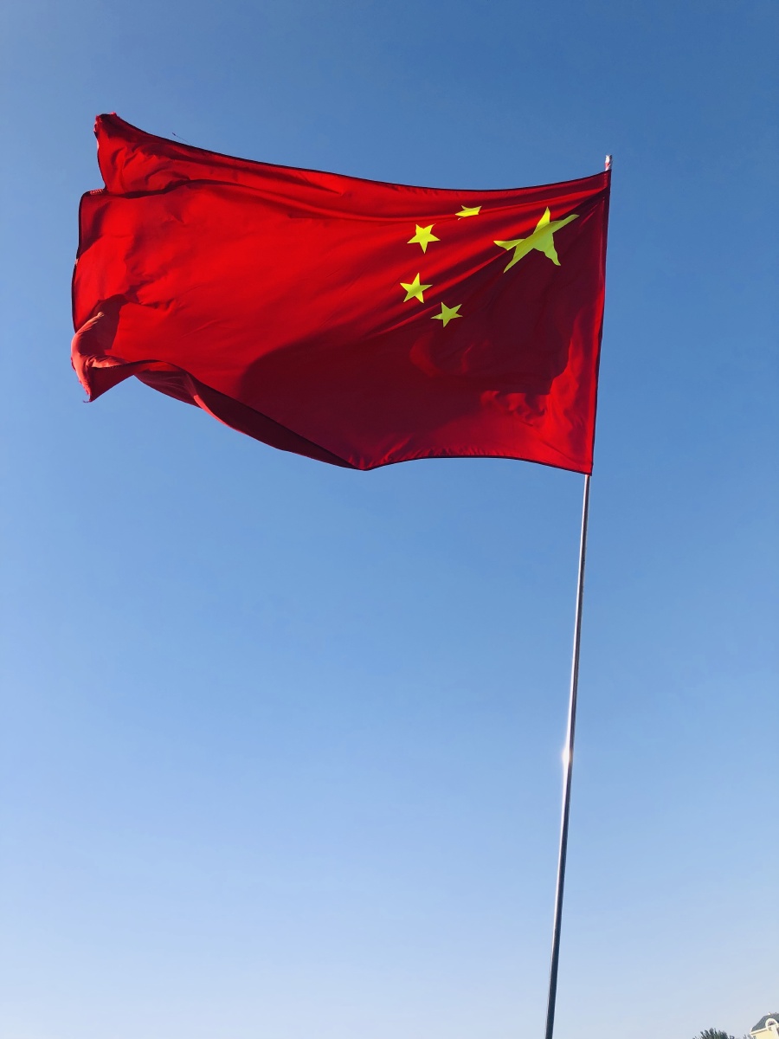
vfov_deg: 63.4
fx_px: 840
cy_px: 520
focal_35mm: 28
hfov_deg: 49.7
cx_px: 390
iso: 20
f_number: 1.8
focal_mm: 3.99
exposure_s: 1/1453
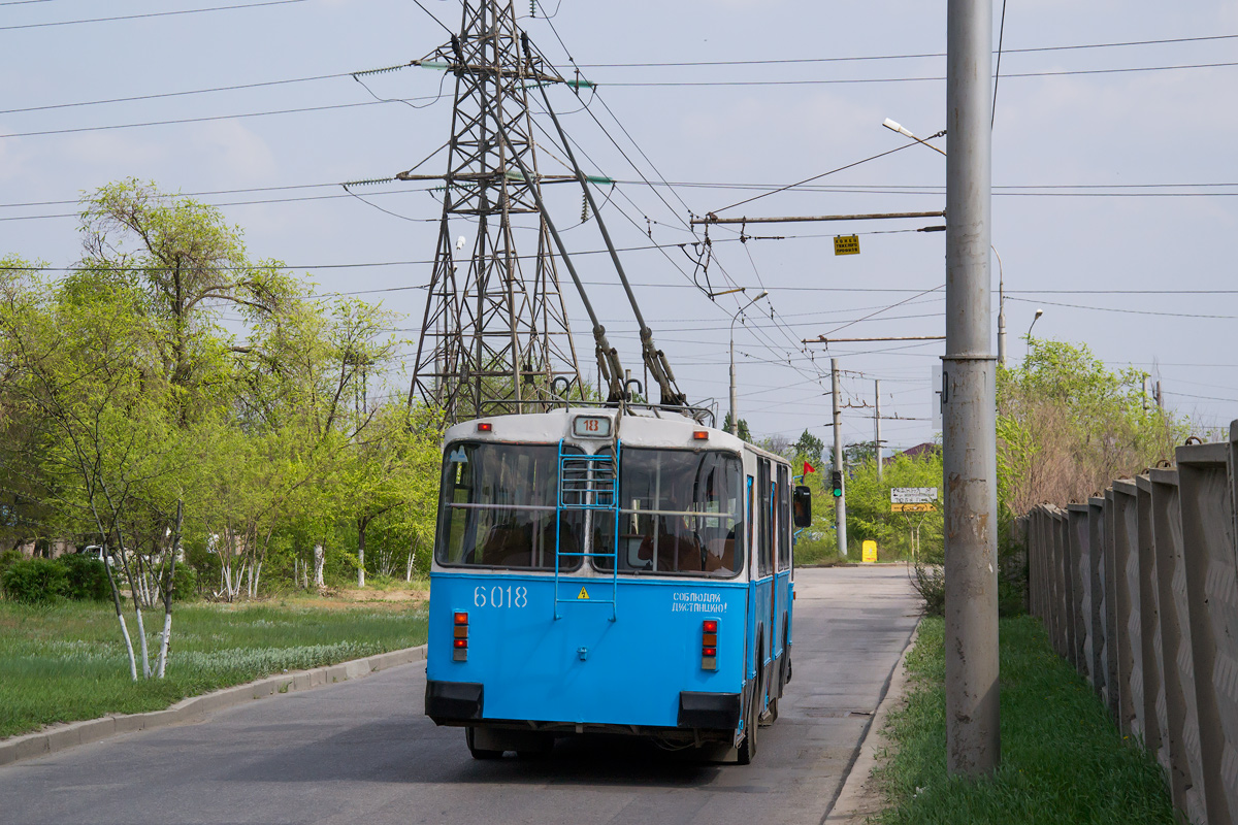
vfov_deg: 13.8
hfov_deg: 20.6
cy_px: 412
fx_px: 3404
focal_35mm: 99
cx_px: 619
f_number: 8
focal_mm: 66
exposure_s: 1/1250
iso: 400
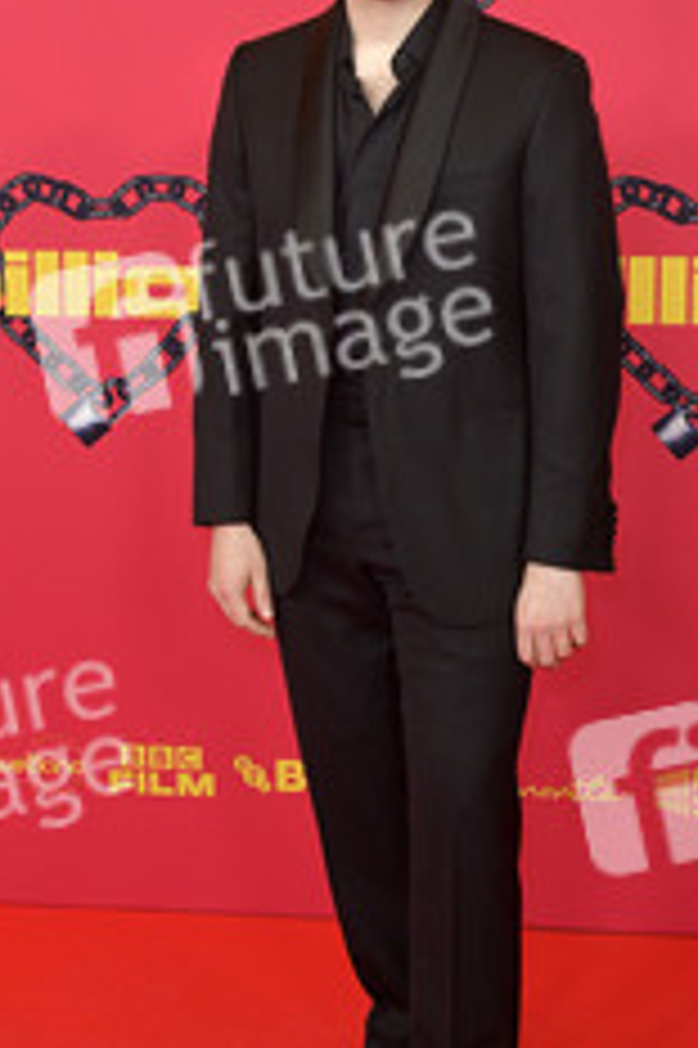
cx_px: 392
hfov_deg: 24.6
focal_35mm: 55
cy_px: 544
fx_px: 1602
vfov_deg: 36.3
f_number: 8
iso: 1000
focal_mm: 32
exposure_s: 1/250
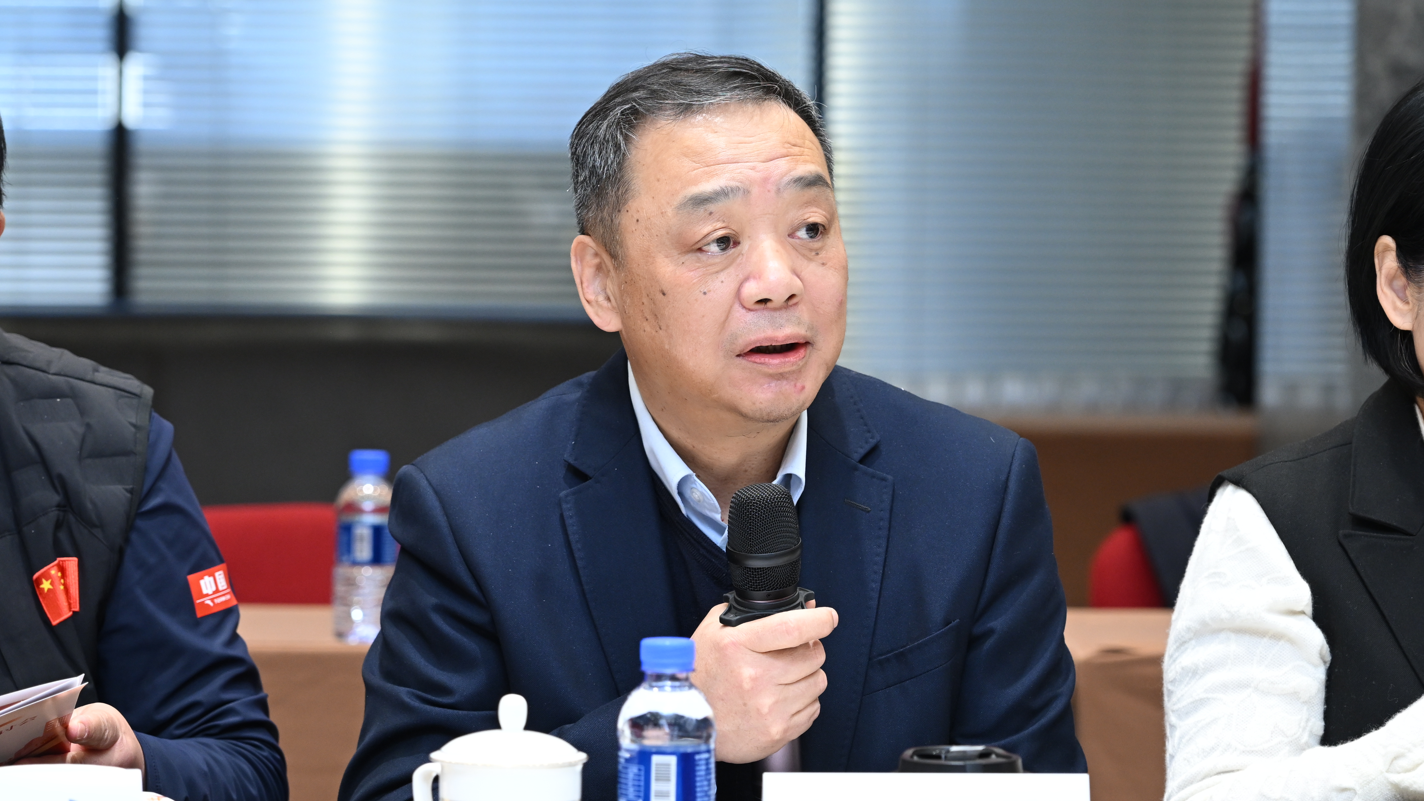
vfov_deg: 7.0
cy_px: 466
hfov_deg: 12.4
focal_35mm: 173
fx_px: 6532
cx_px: 712
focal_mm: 110
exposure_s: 1/160
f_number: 4
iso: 1000
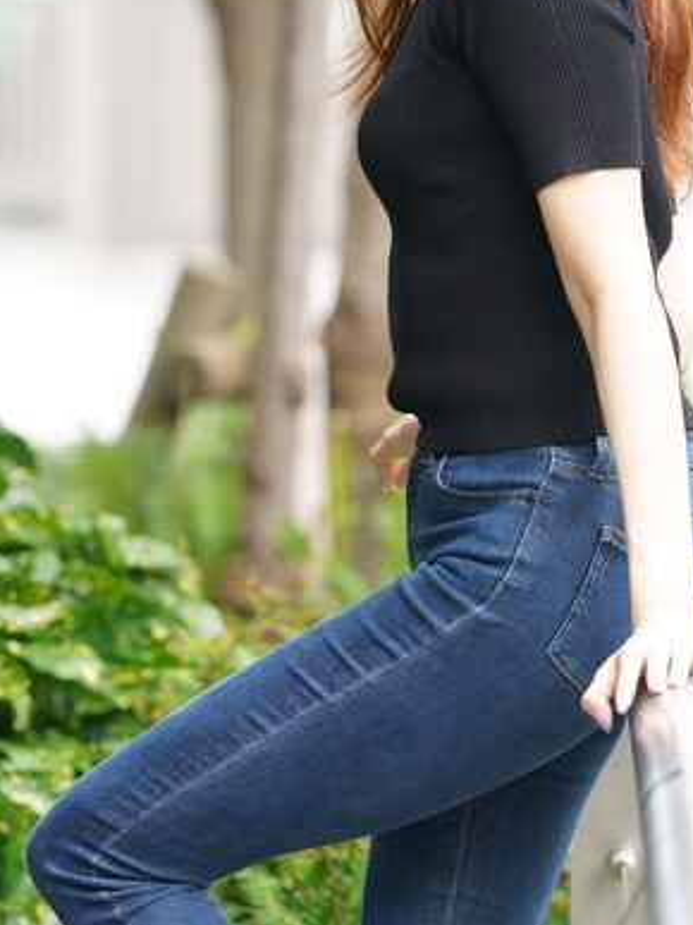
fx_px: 9668
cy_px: 265
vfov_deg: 5.5
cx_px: 437
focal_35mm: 362
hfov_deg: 4.1
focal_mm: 135
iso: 500
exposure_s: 1/320
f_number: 2.8
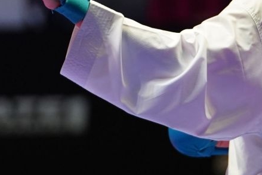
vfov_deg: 1.8
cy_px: 59
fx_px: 5642
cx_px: 124
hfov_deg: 2.7
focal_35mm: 775
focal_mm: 189
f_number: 2.8
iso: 2000
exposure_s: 1/1000
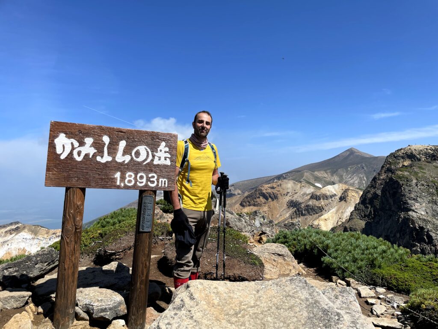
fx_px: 329
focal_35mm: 26
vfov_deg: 53.1
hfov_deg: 67.3
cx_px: 219
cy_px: 164
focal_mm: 4.2
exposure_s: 1/3861
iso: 32
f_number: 1.6
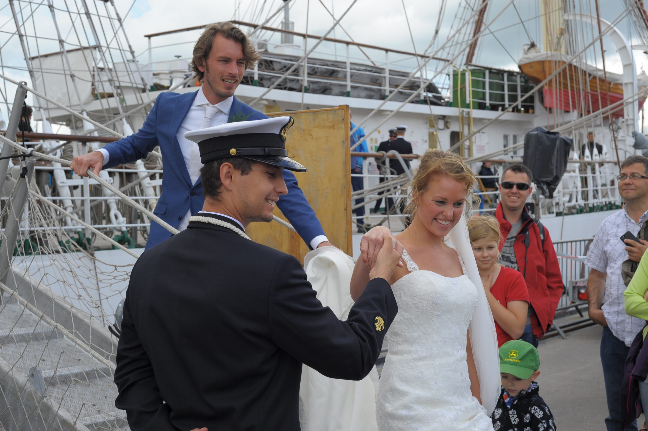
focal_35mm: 50
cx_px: 324
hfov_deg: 39.6
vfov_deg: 27.0
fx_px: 899
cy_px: 216
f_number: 8
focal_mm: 50
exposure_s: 1/250
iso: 250
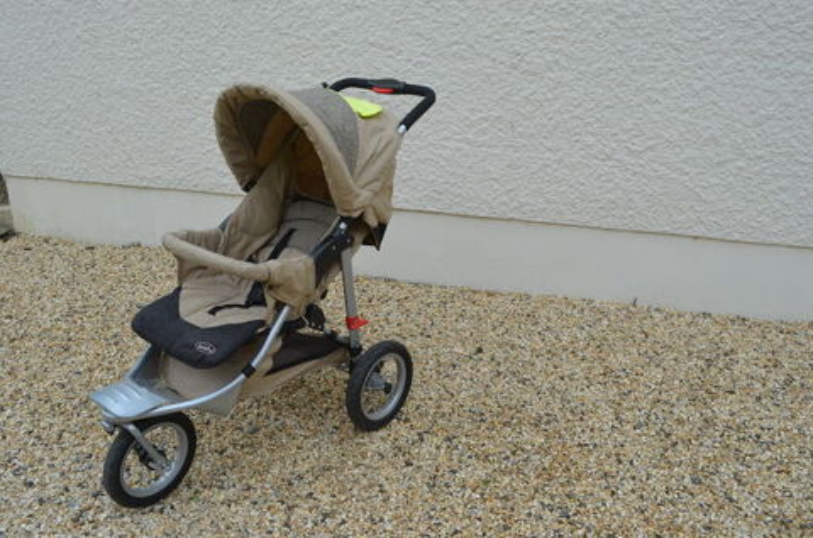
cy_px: 269
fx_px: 744
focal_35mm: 33
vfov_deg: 39.8
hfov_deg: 57.3
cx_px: 406
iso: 200
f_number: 8
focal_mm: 22
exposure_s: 1/250
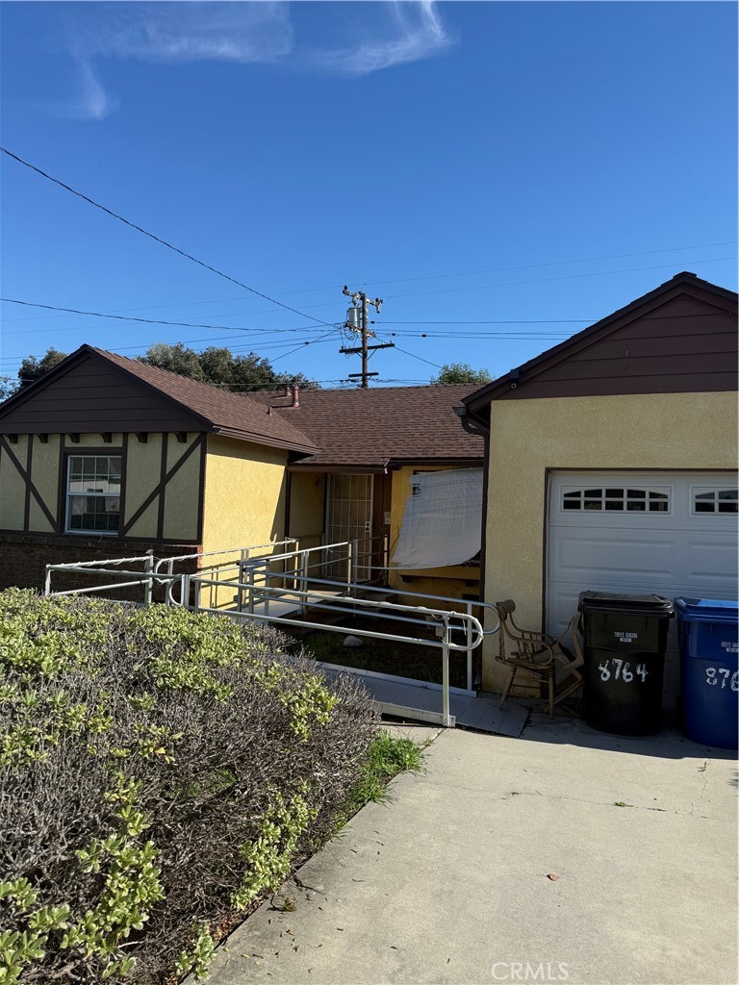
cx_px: 370
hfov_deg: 56.8
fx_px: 683
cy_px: 492
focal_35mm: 24
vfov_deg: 71.6
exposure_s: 1/4405
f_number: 1.78
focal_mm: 6.76
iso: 80
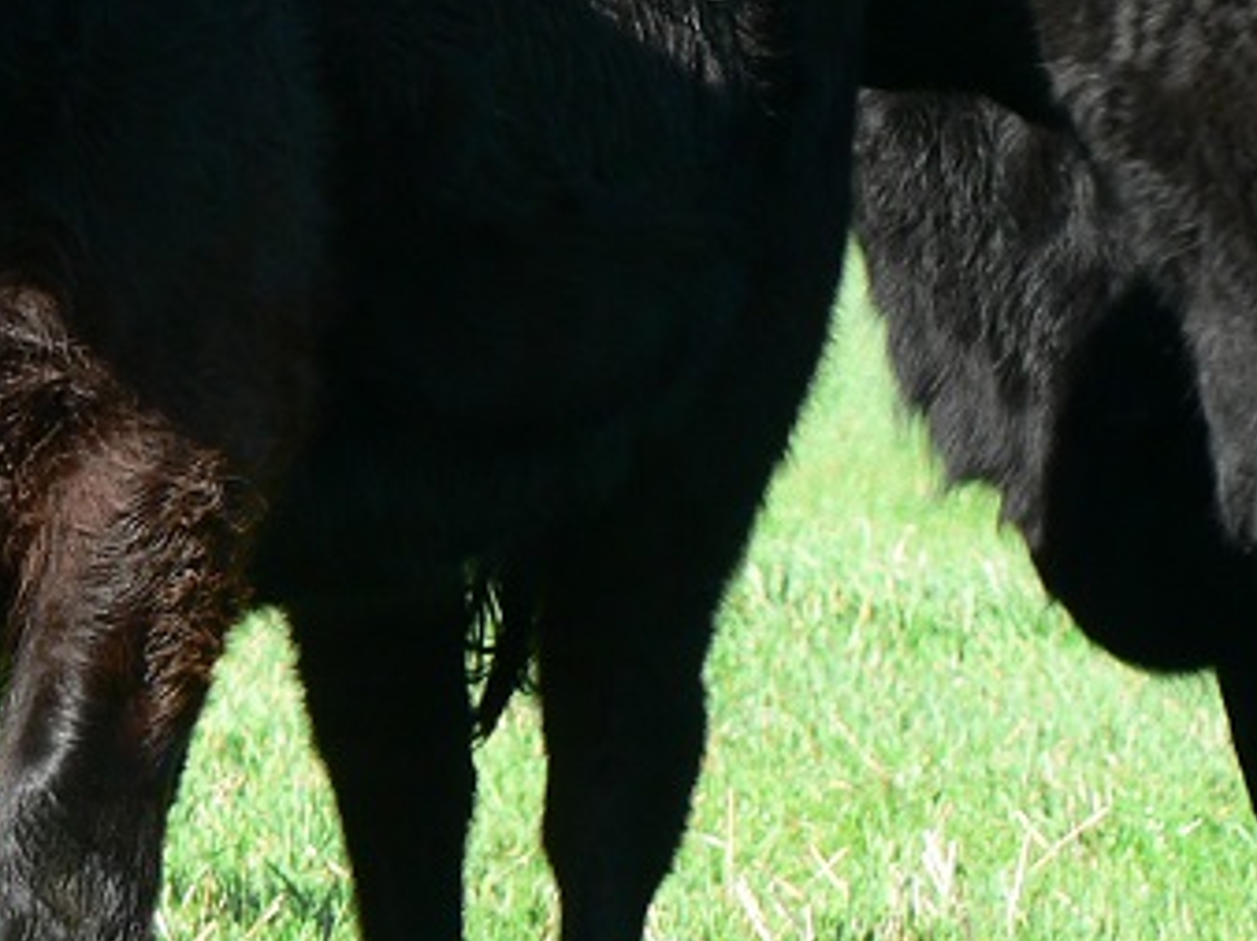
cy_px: 195
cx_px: -305
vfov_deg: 3.4
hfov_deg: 4.5
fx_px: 15966
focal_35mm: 440
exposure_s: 1/200
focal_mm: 29.1
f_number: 3.6
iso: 80
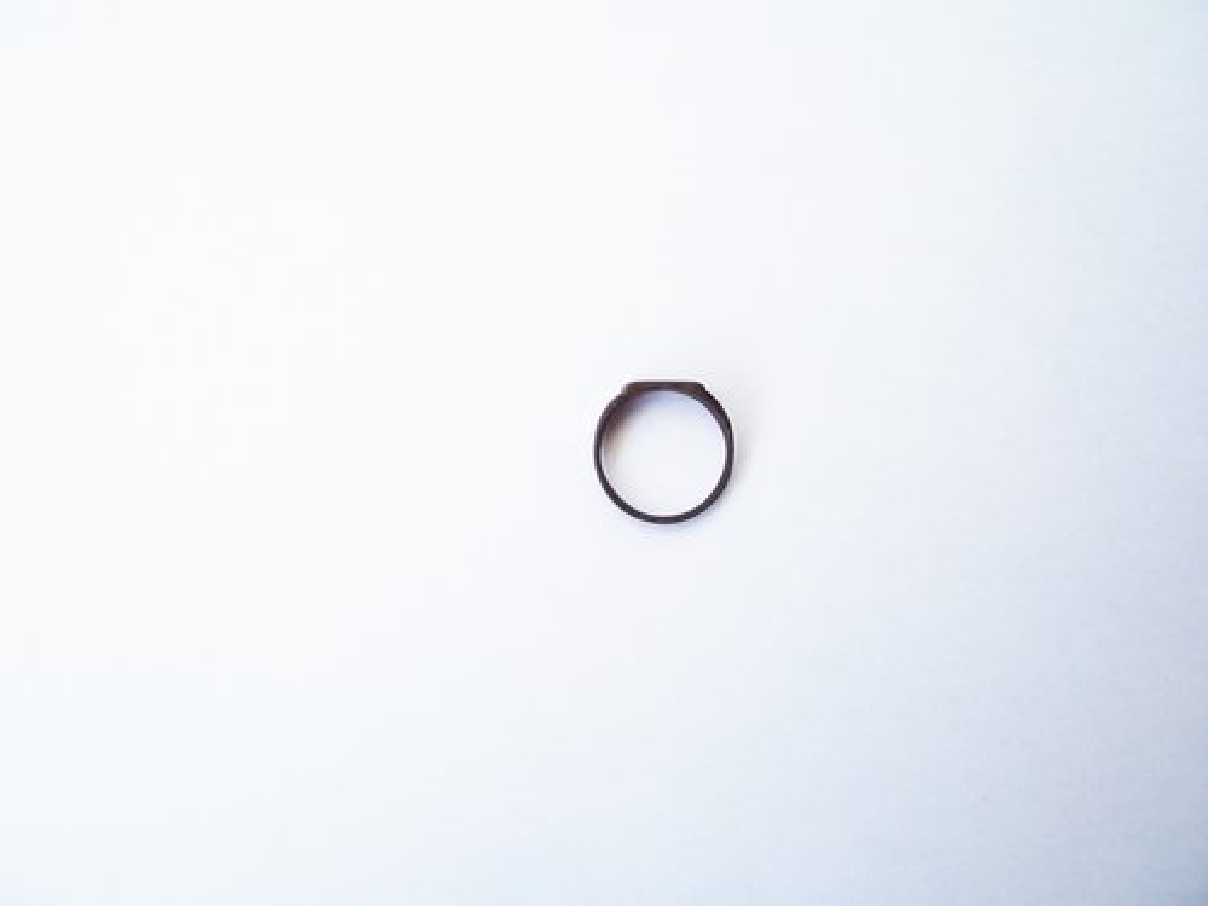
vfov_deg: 41.8
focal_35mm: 34
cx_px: 604
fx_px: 1187
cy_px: 453
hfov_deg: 54.0
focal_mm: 5.6
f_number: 2.7
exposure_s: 1/250
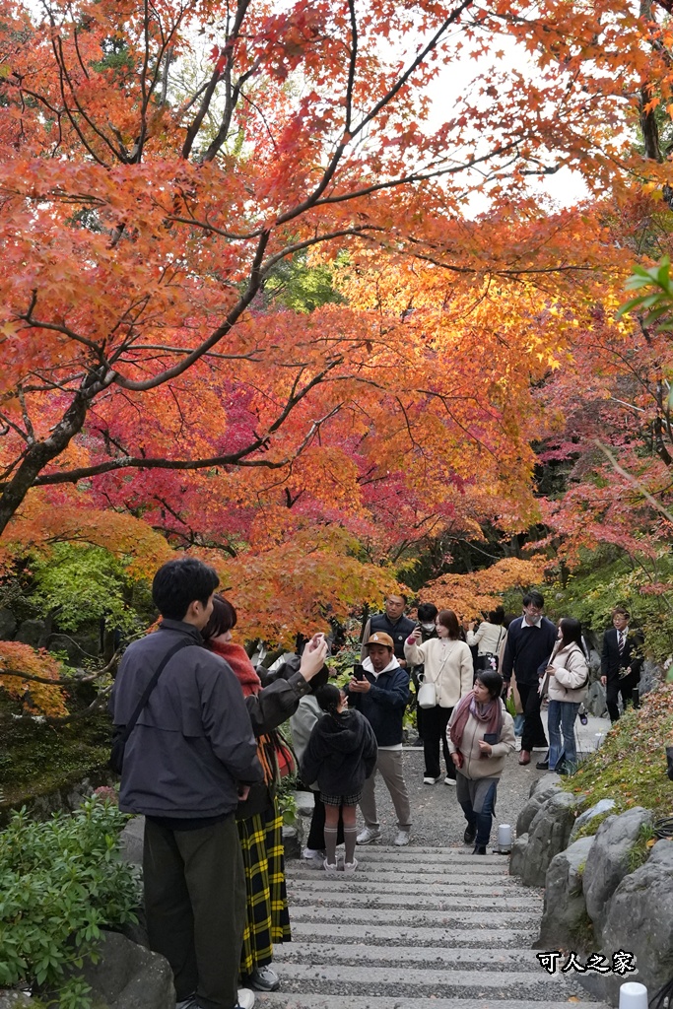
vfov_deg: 53.1
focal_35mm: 36
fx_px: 1009
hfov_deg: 36.9
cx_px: 336
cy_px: 504
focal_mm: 24
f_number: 5.6
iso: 5000
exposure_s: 1/1600
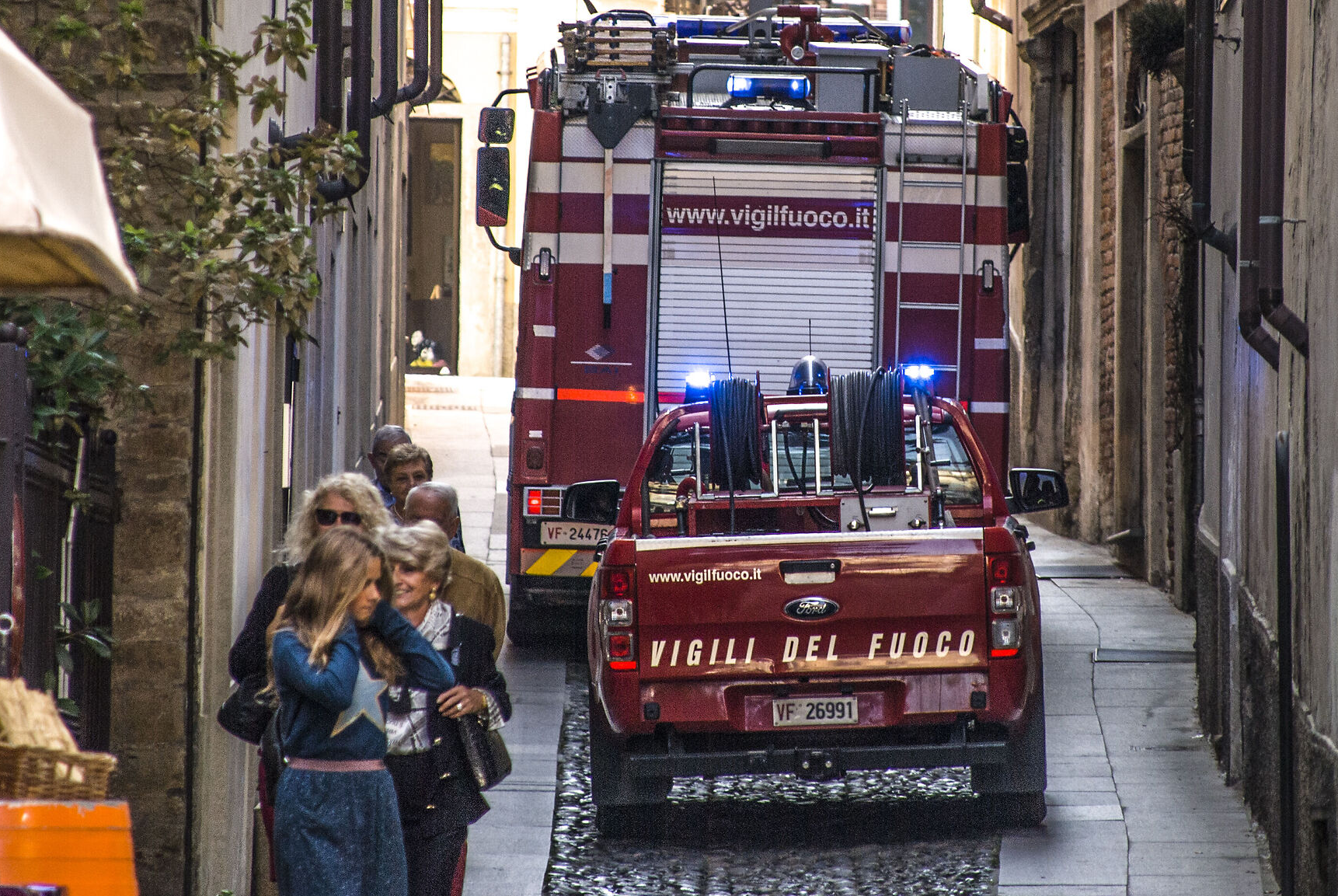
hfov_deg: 4.9
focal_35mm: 418
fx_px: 15555
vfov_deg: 3.3
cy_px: 295
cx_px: 780
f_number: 6.3
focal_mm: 200
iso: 100
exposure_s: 1/125
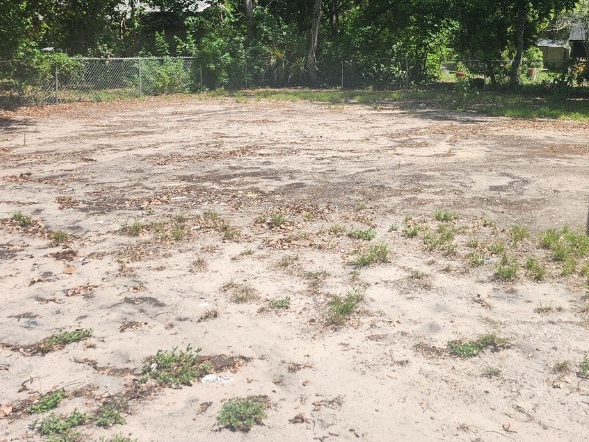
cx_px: 405
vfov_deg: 35.0
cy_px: 96
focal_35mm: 40
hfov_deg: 45.9
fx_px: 681
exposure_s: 1/960
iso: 25
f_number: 1.8
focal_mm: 5.54
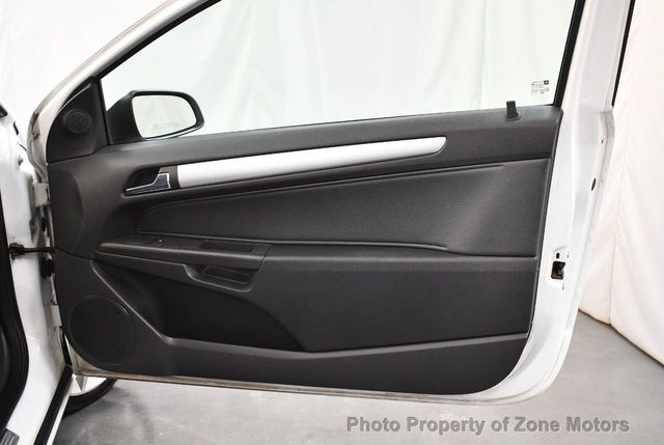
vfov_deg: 37.0
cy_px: 222
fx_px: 665
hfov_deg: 53.1
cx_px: 332
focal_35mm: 36
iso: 2000
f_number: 3.5
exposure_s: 1/125
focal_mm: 18
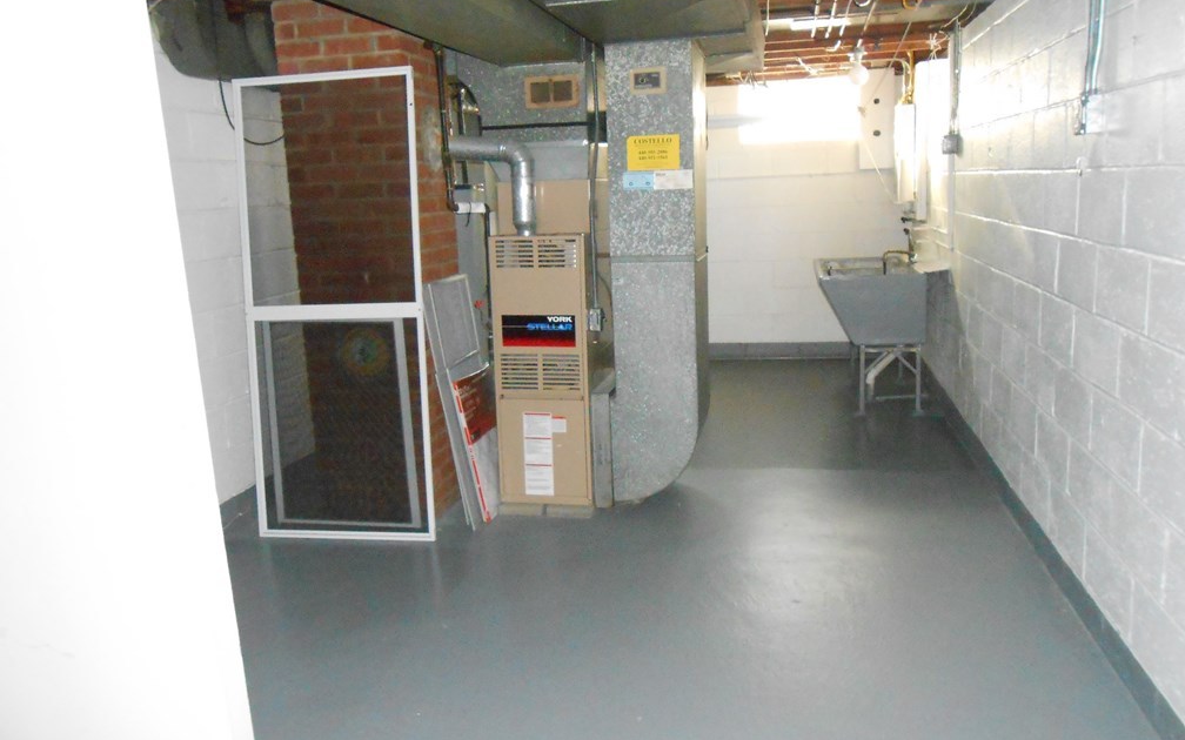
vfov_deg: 44.5
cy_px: 366
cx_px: 592
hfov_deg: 66.5
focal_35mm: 28
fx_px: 904
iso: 1000
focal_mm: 4.6
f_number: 3.5
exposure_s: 1/25
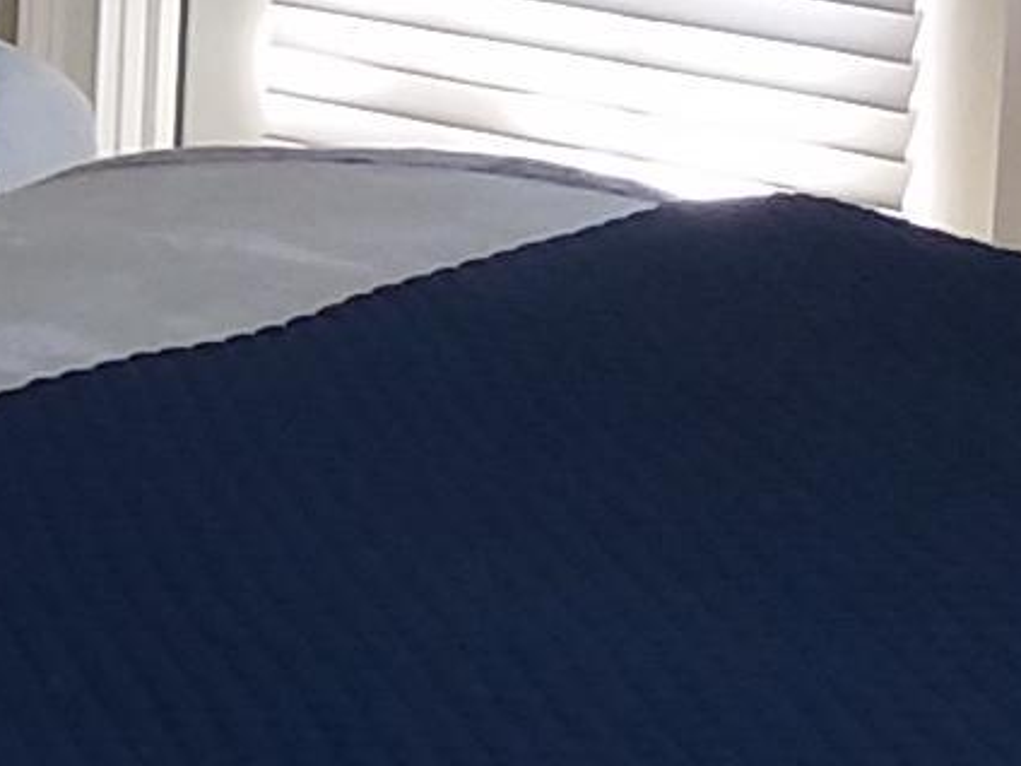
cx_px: -1091
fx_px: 5191
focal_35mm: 176
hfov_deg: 10.3
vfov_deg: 8.4
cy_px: -145
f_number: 1.9
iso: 50
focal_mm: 2.47
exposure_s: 1/40
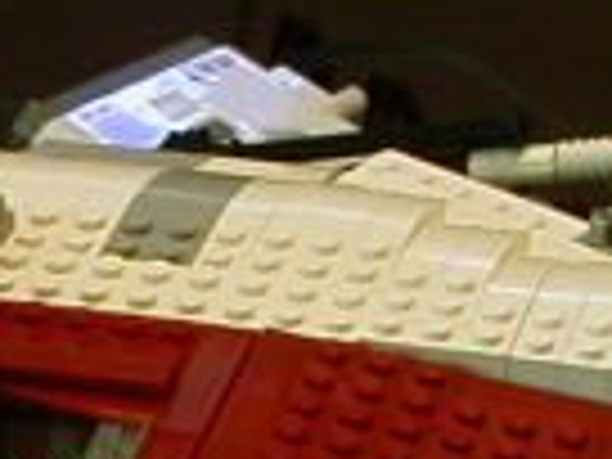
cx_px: -130
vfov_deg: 6.7
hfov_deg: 9.0
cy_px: 792
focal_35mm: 217
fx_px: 3836
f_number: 2.7
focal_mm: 5.6
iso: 100
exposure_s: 1/10.4
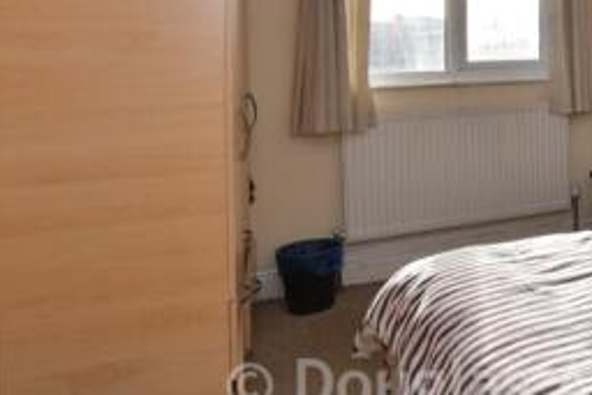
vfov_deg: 31.1
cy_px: 38
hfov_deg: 36.2
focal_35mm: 41
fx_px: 675
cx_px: 718
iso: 100
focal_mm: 11
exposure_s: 1/60
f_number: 8
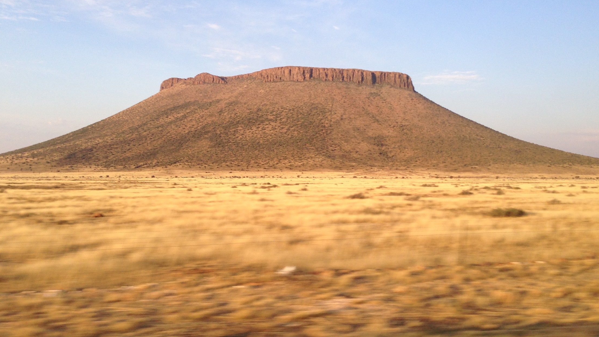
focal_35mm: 39
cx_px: 310
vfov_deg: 30.3
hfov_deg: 51.6
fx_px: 620
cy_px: 132
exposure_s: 1/129
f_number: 2.4
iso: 50
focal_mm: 4.12
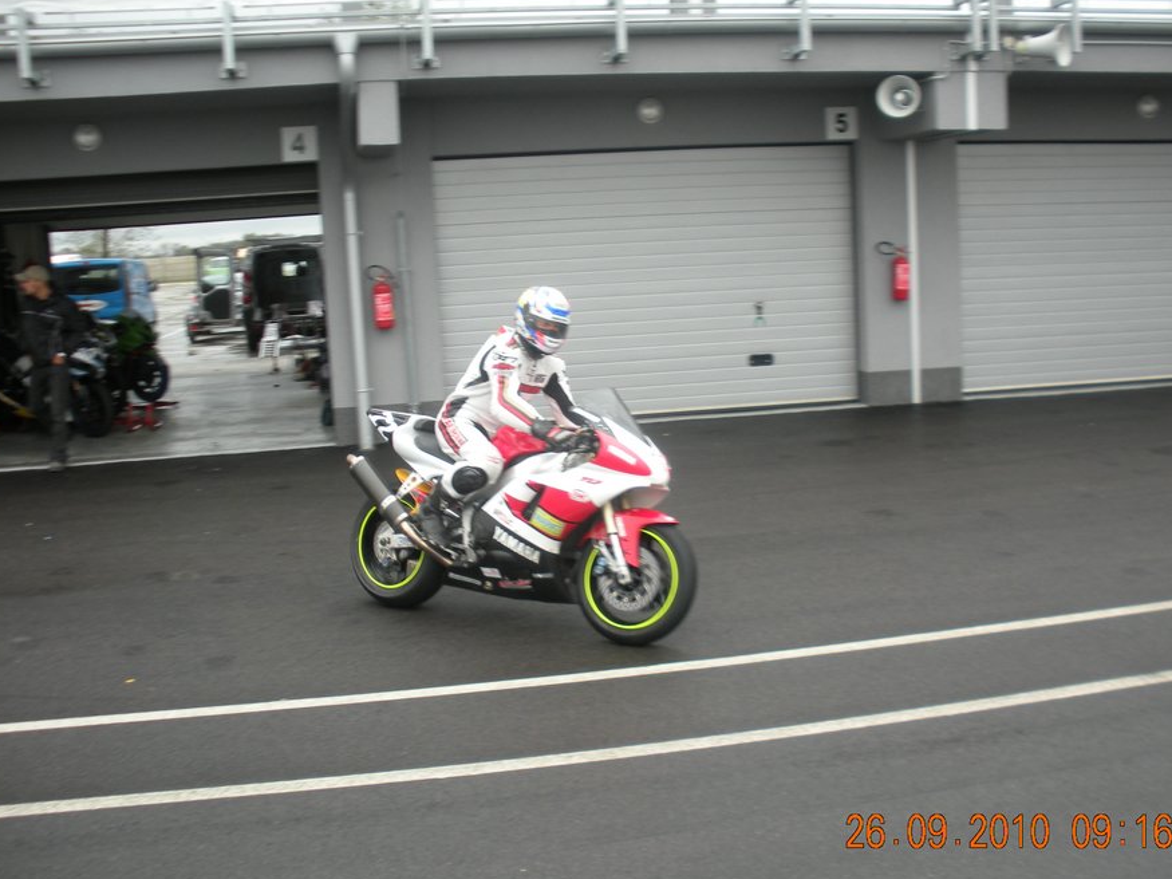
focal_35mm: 40
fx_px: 1354
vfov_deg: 36.0
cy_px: 434
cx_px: 588
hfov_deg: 46.8
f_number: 3.5
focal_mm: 6.3
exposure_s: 1/94
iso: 64
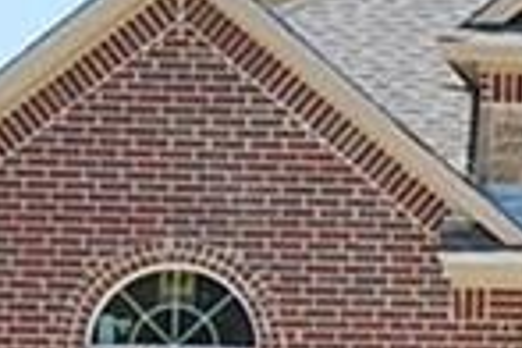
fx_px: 3030
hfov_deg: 9.2
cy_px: 288
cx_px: 1101
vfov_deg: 6.6
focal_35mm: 209
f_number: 9
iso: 200
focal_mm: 20
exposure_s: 1/320
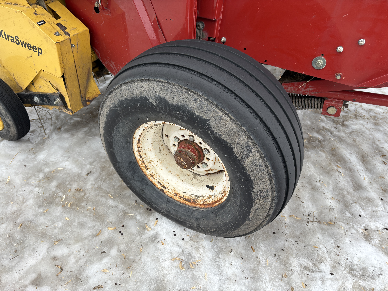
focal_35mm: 26
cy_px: 146
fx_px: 291
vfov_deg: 53.1
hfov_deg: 67.3
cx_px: 194
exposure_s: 1/716
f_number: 1.6
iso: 50
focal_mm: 5.96
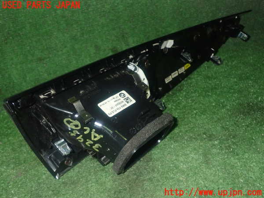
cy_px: 99
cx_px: 132
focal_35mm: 38
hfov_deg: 49.0
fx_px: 290
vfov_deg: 37.7
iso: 800
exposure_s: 1/40
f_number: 8
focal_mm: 6.83
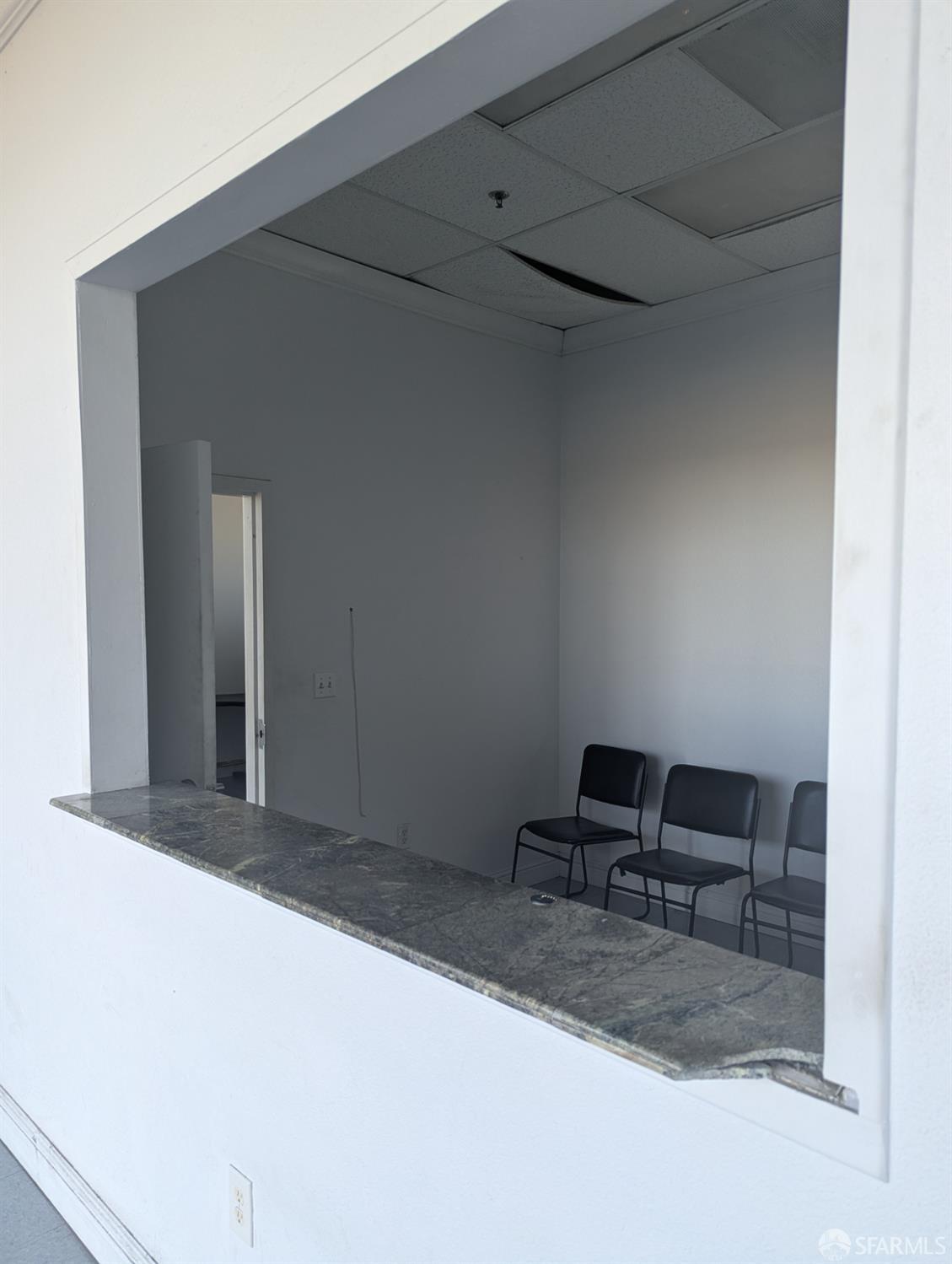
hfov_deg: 56.9
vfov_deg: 71.5
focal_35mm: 24
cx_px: 476
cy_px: 632
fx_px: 878
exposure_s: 1/107
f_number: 1.85
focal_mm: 6.81
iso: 57
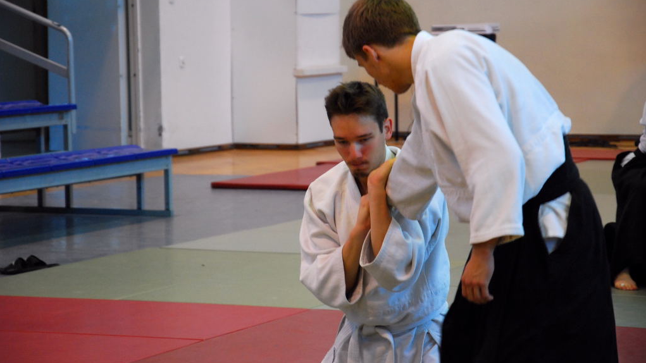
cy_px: 172
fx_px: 2432
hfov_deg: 15.1
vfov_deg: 8.5
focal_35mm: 142
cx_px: 323
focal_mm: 90
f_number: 5.6
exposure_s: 1/50
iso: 800
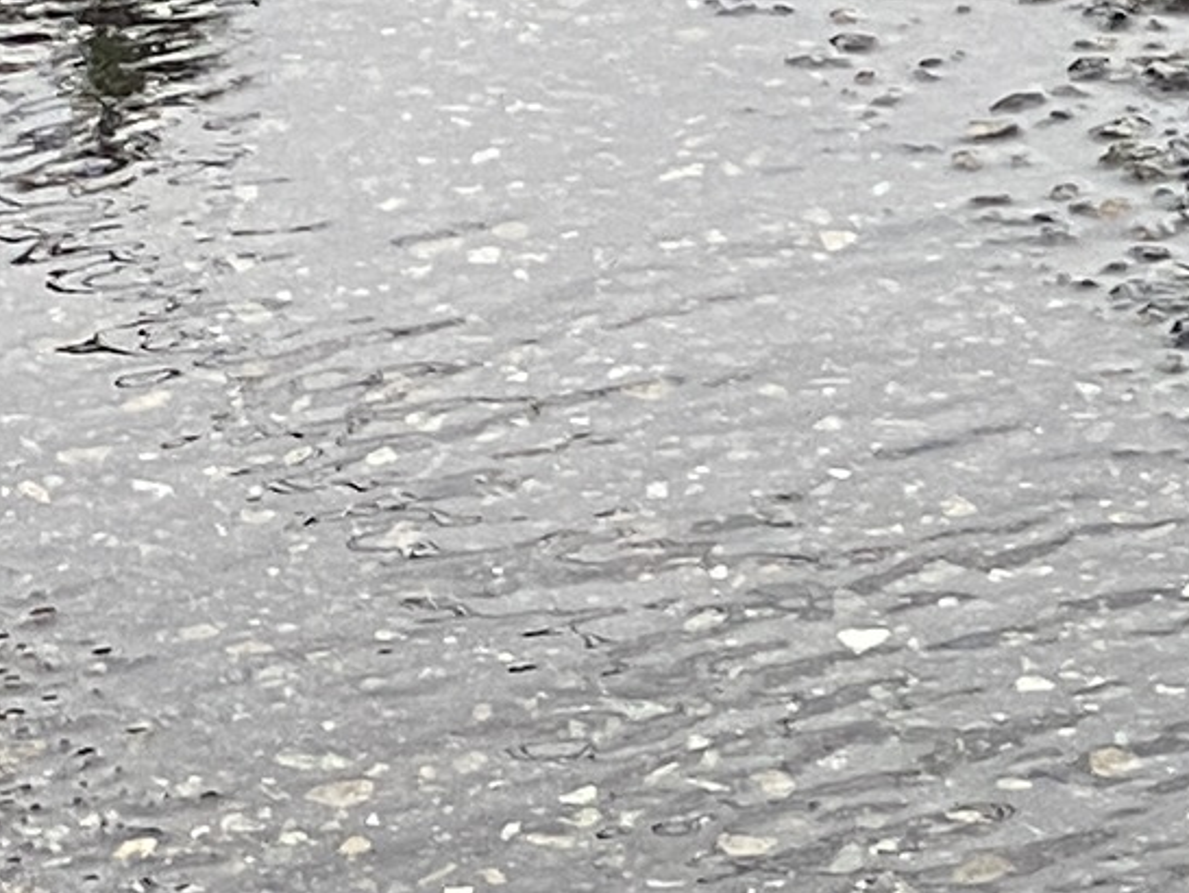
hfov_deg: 9.3
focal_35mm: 192
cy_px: 425
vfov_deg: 7.7
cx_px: 2718
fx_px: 6598
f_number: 1.8
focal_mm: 4.25
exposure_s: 1/60
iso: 125
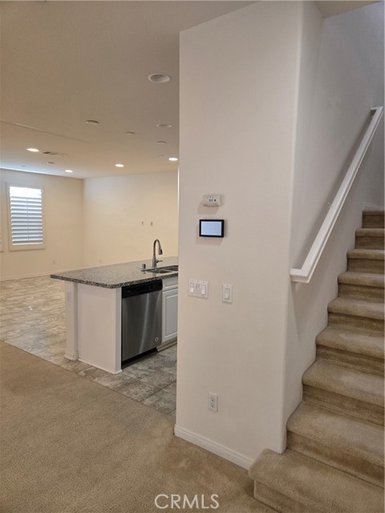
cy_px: 256
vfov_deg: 73.9
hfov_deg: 58.9
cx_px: 192
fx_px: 341
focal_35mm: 23
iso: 160
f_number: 1.8
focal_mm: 5.4
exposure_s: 1/120
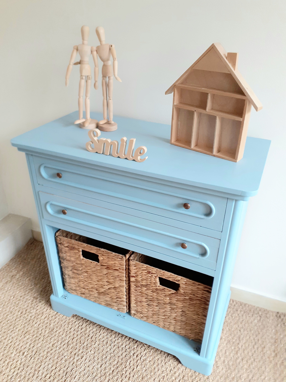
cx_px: 143
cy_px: 191
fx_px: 297
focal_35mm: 27
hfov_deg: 51.4
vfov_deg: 65.3
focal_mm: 3.6
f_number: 1.9
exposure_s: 1/50
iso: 125
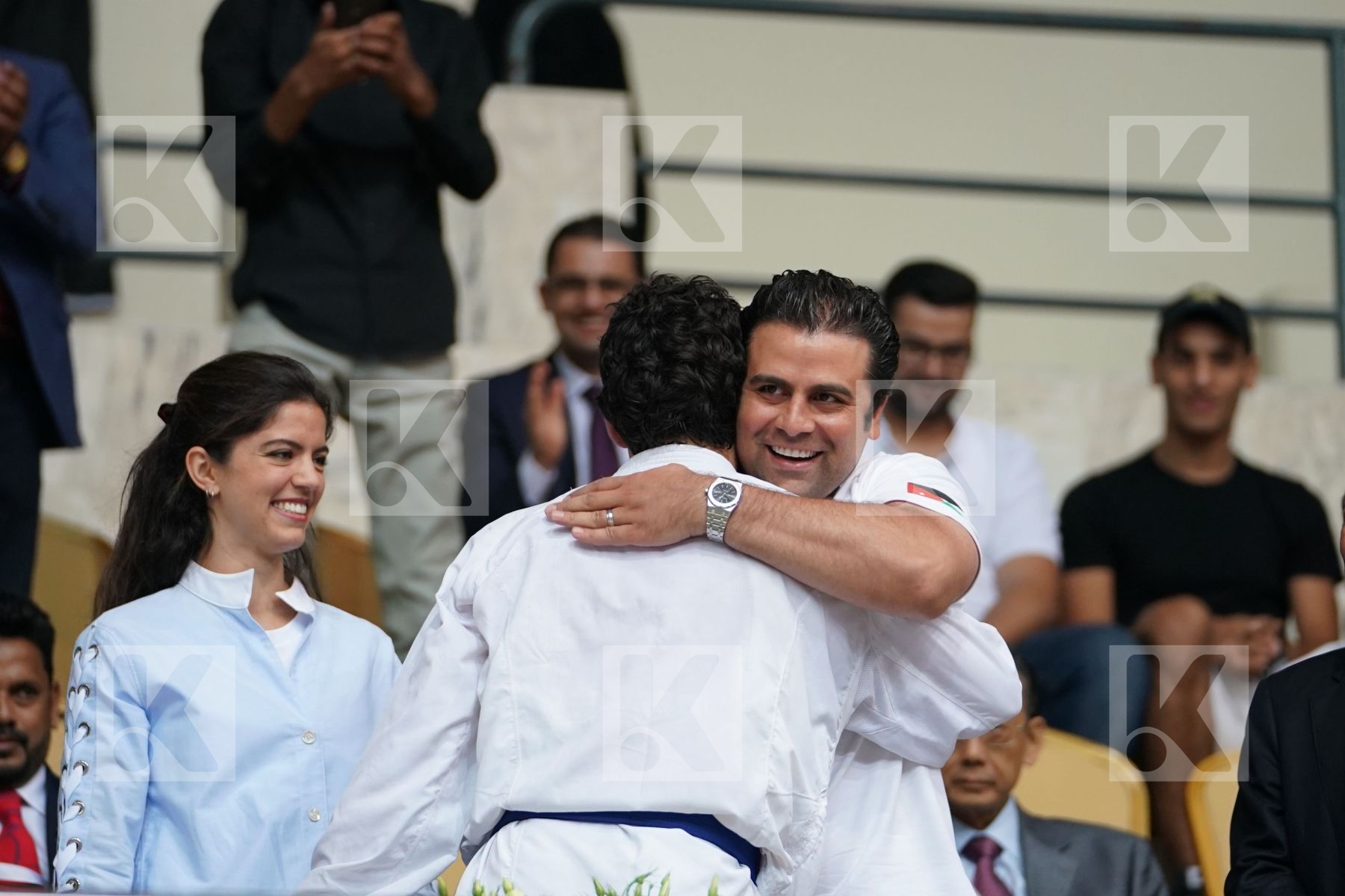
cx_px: 672
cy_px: 448
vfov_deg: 5.7
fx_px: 9003
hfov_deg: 8.5
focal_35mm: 241
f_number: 2.8
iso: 1600
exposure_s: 1/400
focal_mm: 161
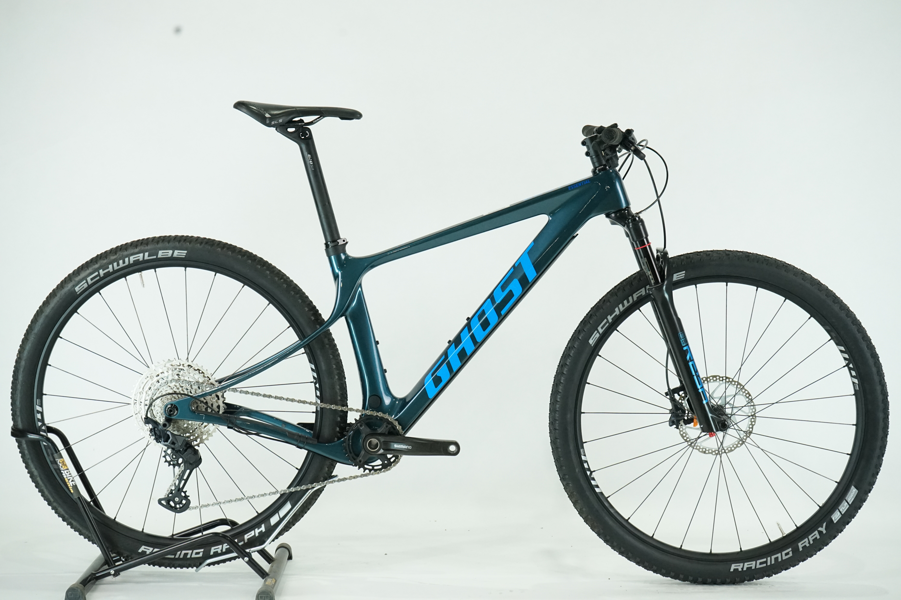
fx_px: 1577
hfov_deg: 31.9
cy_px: 300
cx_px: 450
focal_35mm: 63
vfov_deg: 21.6
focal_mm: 63
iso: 3200
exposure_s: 1/200
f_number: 8
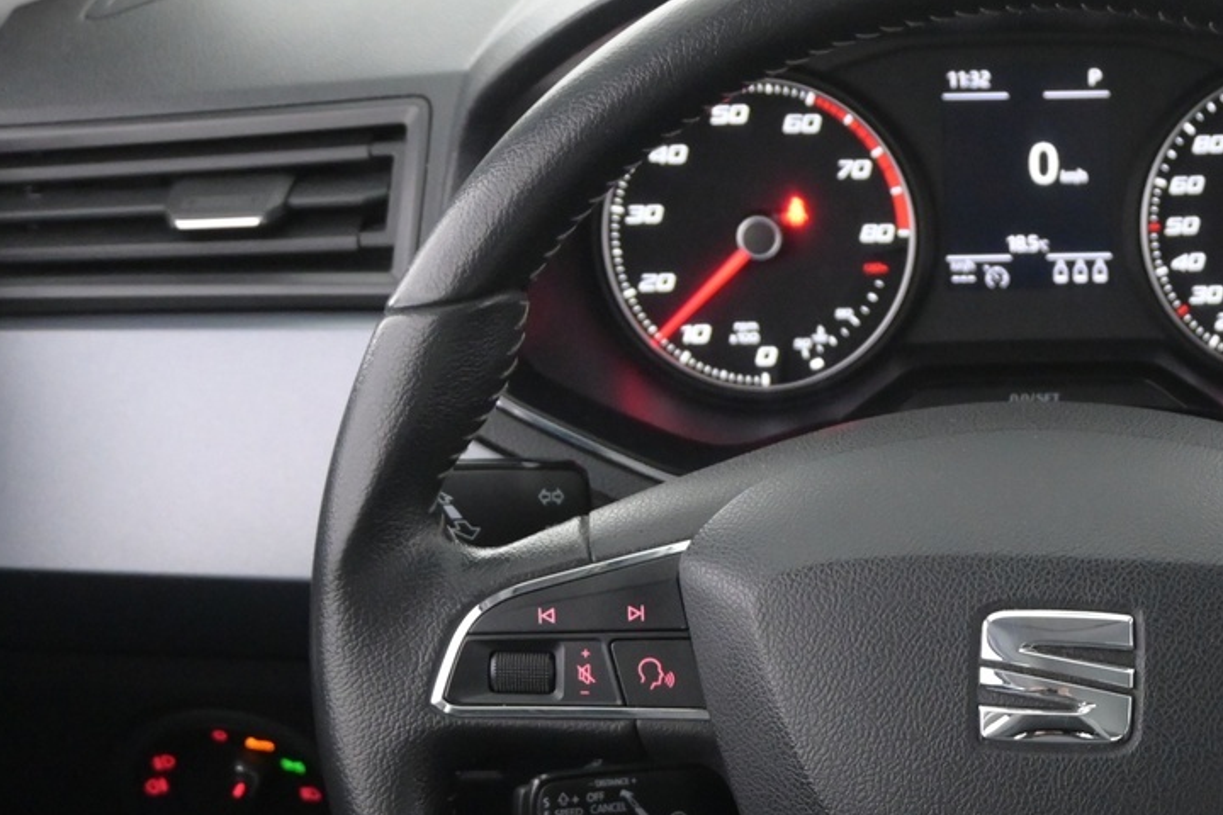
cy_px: 689
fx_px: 2809
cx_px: 1057
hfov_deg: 24.0
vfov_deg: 16.4
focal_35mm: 83
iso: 2800
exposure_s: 1/40
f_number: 4.2
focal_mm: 24.5
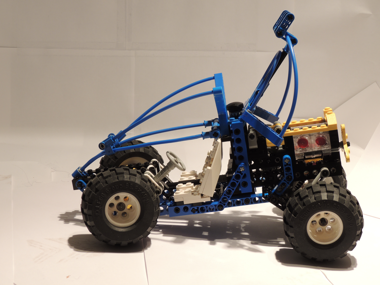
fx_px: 768
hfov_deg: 27.8
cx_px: 190
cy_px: 142
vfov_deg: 21.0
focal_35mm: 70
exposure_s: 1/2.5
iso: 100
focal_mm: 12.4
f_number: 6.1
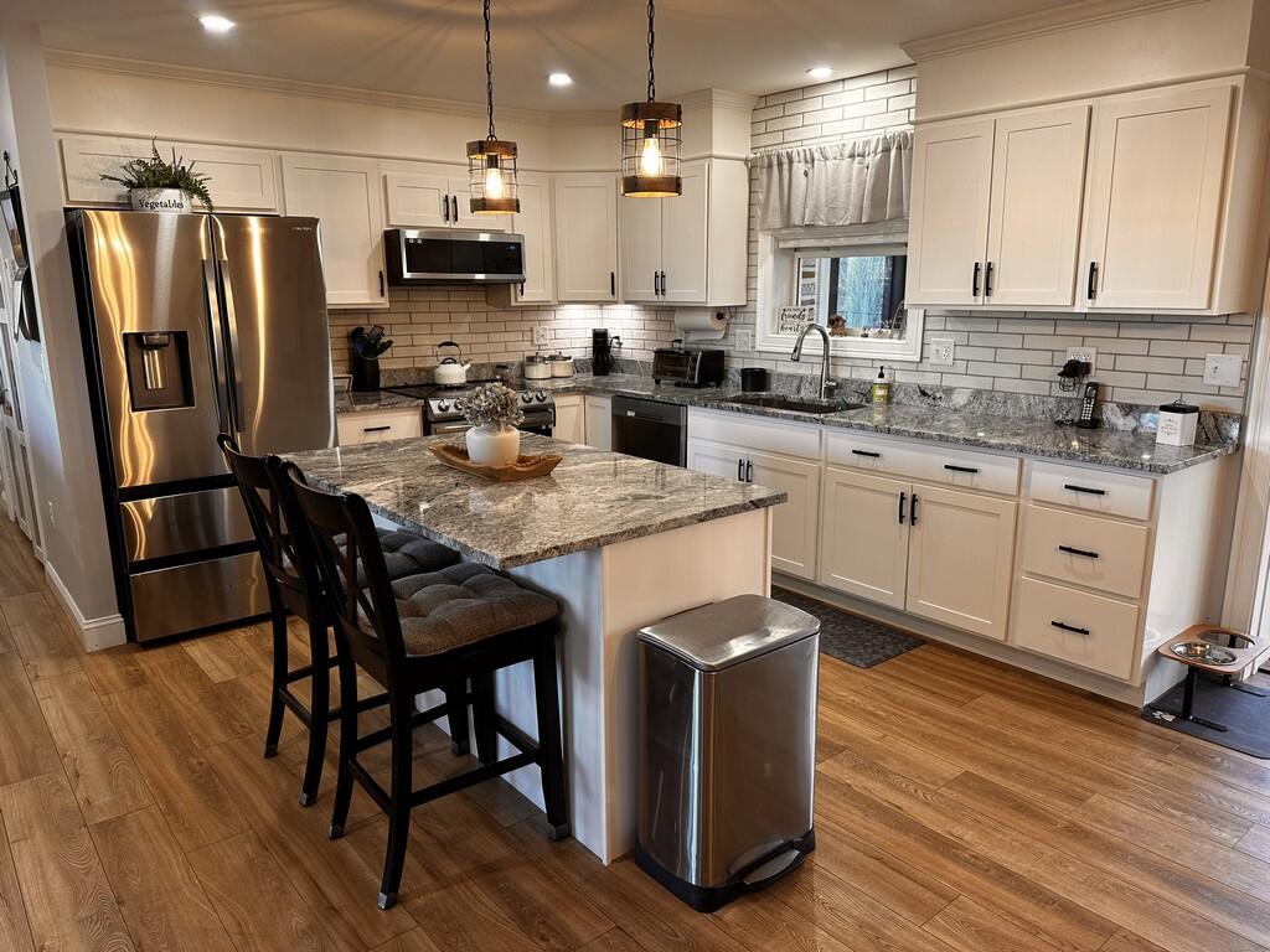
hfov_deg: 71.6
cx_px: 635
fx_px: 881
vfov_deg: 56.8
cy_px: 476
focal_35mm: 24
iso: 125
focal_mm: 6.86
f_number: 1.78
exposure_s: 1/60
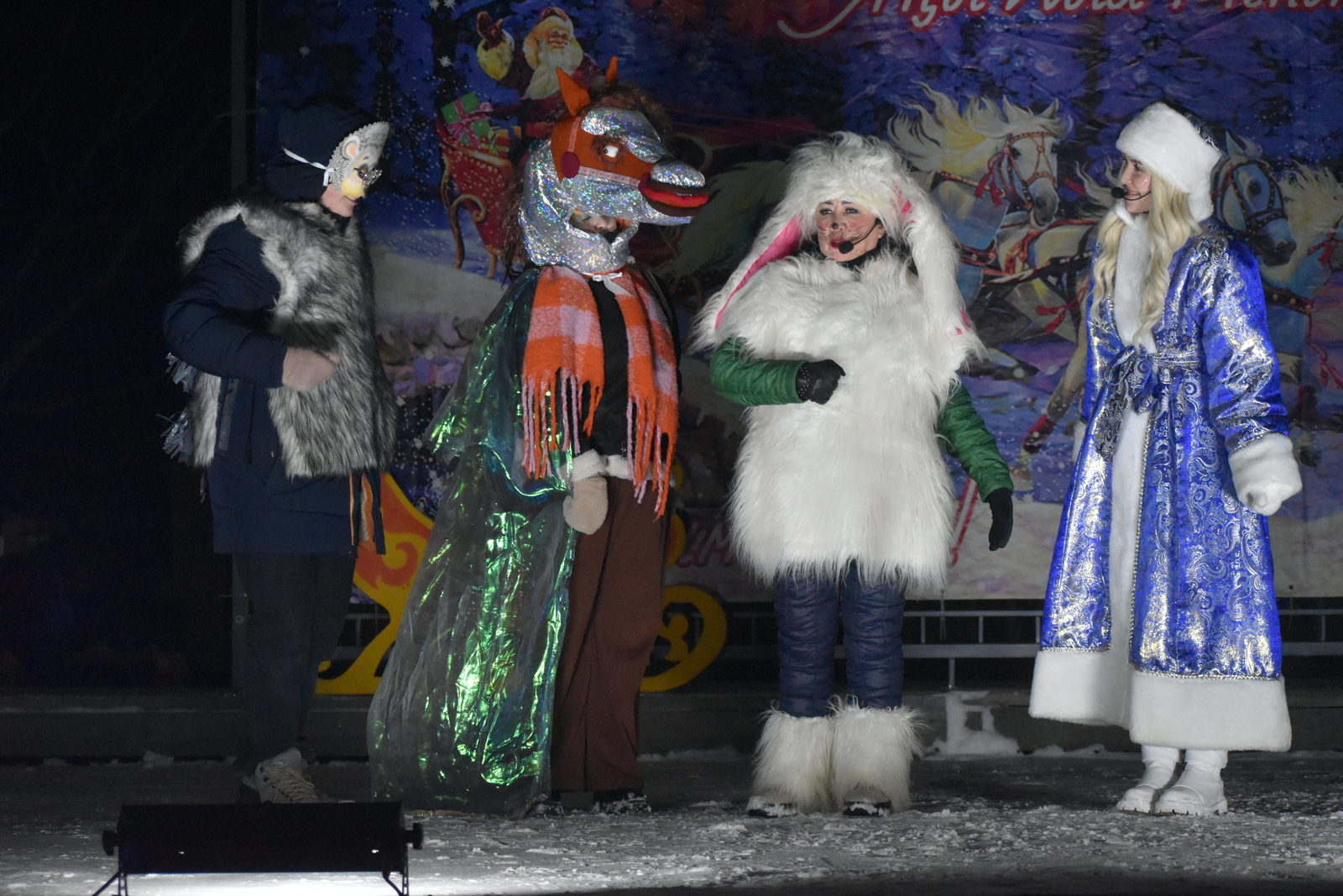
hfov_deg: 19.5
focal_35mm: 105
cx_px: 672
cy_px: 448
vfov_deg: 13.0
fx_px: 3917
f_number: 4.5
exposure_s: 1/250
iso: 5000
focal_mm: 70
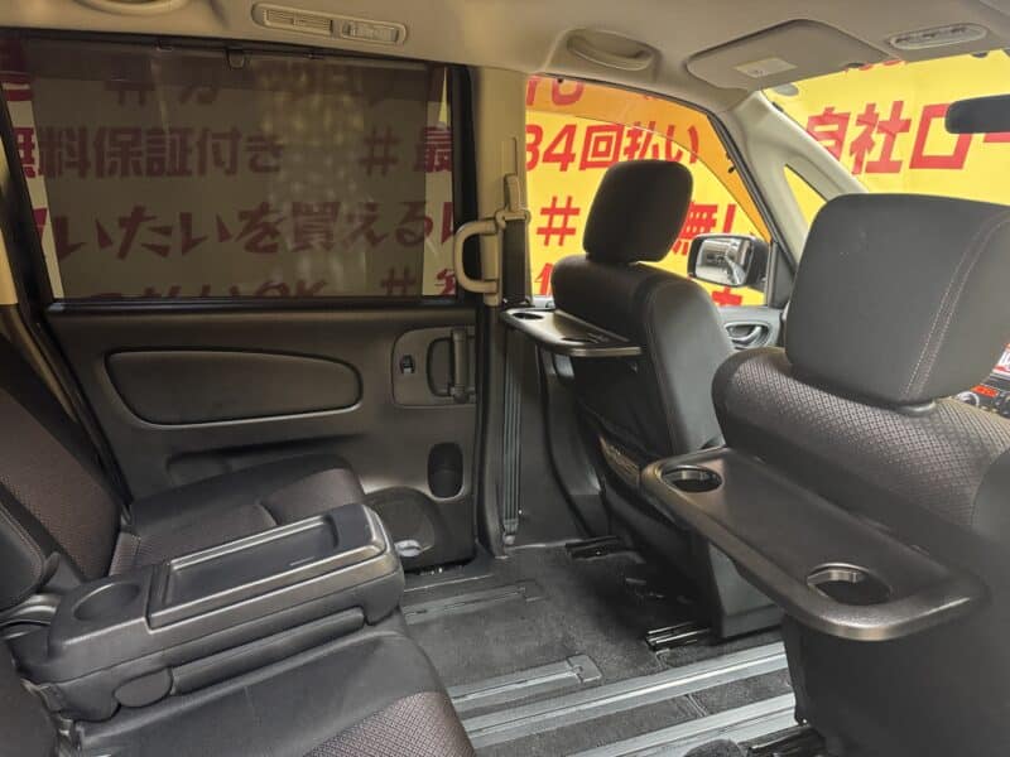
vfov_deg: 56.8
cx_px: 505
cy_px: 378
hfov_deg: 71.6
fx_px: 700
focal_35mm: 24
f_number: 1.78
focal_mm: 6.76
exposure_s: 1/33
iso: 800
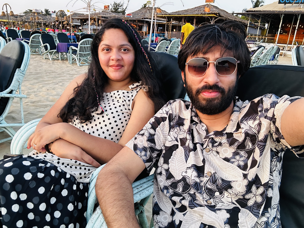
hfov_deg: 73.9
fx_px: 202
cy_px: 114
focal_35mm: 23
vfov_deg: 58.9
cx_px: 152
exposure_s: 1/121
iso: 80
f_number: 1.9
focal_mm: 2.69
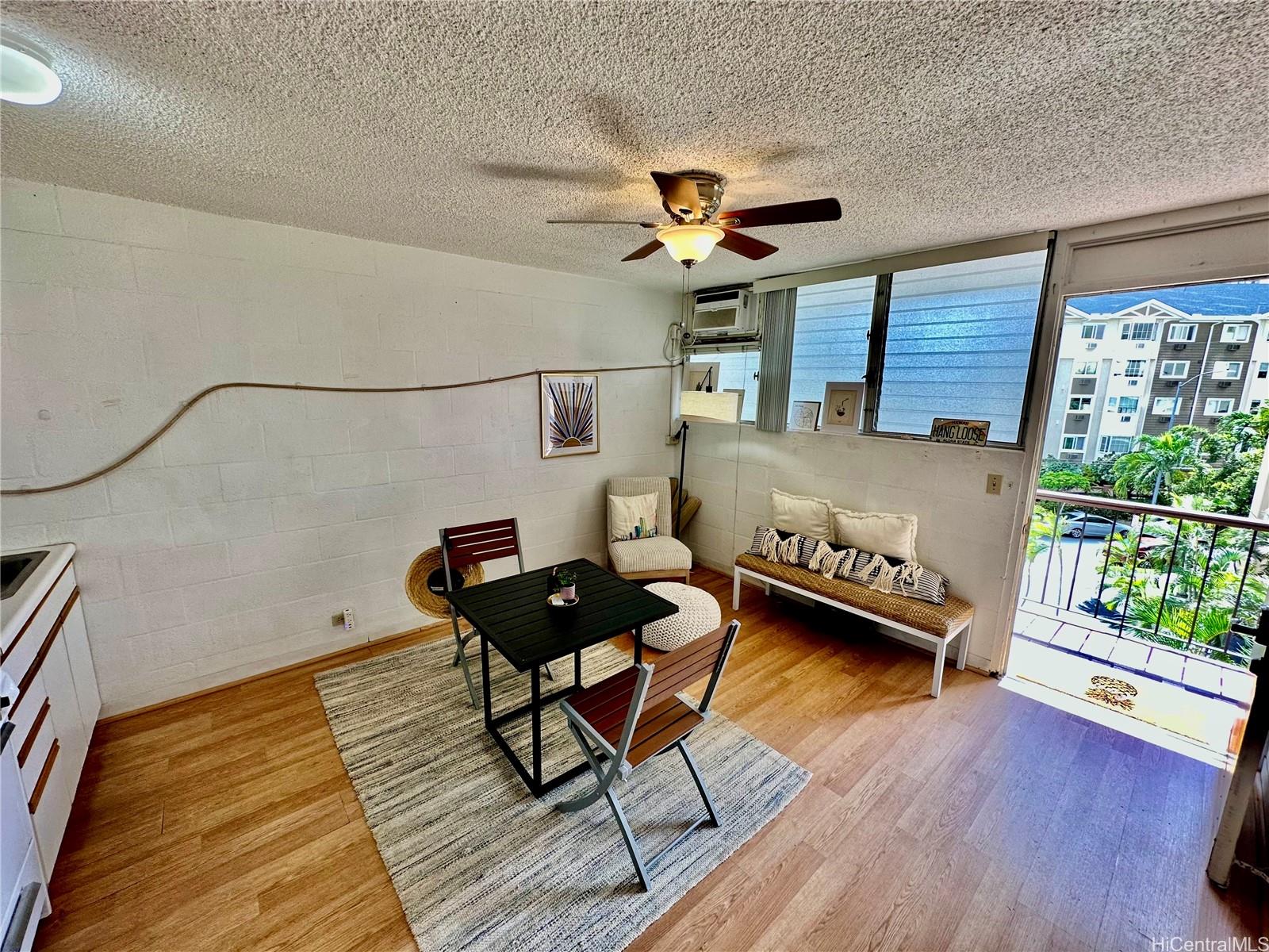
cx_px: 634
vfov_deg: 85.7
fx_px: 513
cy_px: 476
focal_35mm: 14
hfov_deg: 102.1
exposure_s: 1/120
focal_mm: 2.22
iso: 80
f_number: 2.2
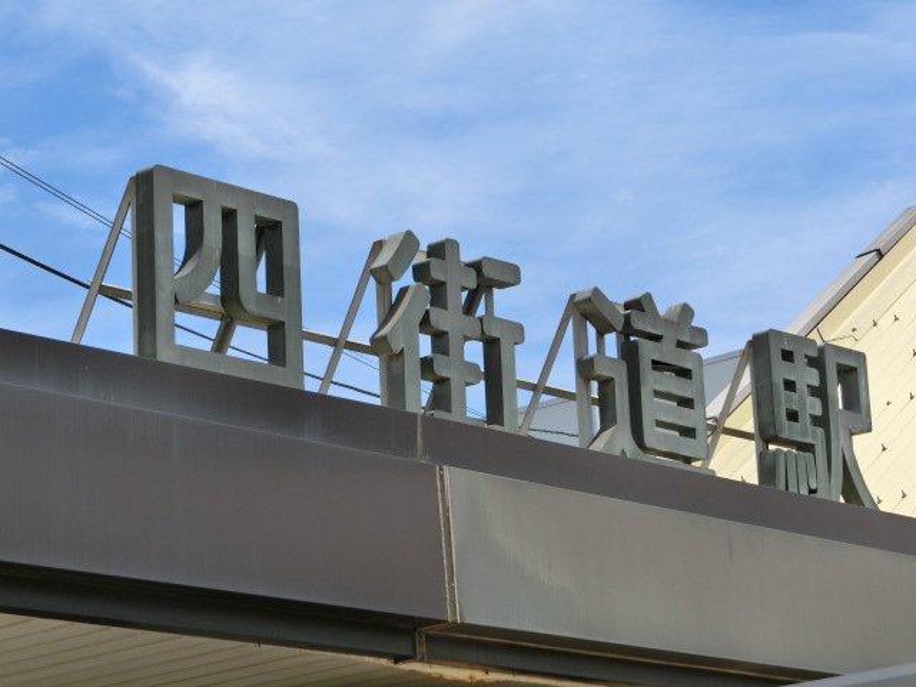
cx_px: 458
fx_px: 3281
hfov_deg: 15.9
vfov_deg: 12.0
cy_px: 344
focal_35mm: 124
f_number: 5.7
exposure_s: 1/640
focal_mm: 22.1
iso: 80
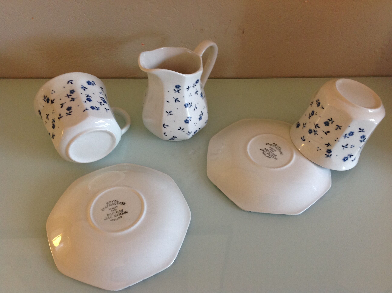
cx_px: 196
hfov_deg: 52.7
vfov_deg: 40.6
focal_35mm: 35
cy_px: 146
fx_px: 396
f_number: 2.4
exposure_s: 1/17
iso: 125
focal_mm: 4.28
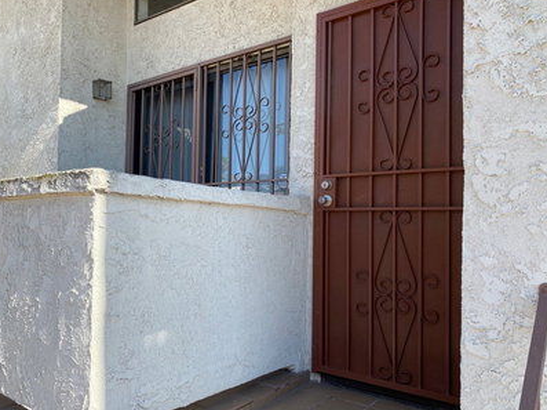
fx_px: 442
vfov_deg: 49.7
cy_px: 213
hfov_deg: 63.5
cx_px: 272
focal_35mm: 28
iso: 32
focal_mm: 4.25
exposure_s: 1/757
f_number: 1.8
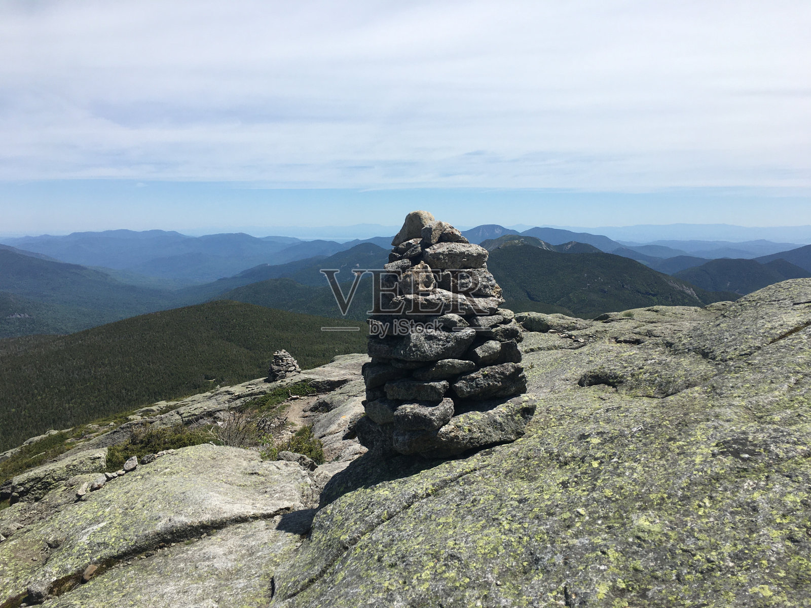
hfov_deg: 61.7
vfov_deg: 48.2
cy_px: 304
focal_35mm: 29
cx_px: 406
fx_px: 679
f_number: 2.2
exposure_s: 1/2024
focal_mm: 4.15
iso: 25
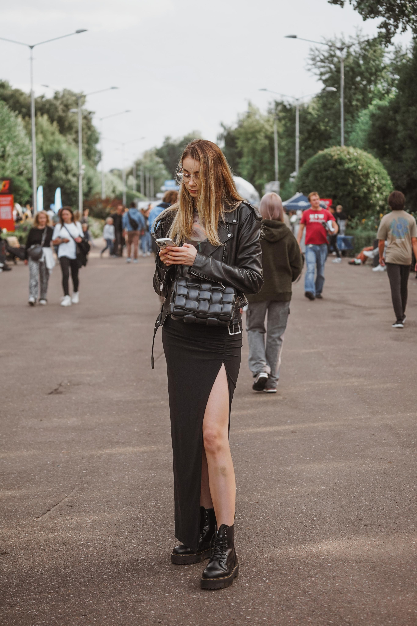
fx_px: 1216
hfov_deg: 19.5
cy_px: 313
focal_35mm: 70
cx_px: 208
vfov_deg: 28.8
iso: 250
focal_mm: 70
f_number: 4
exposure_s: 1/400
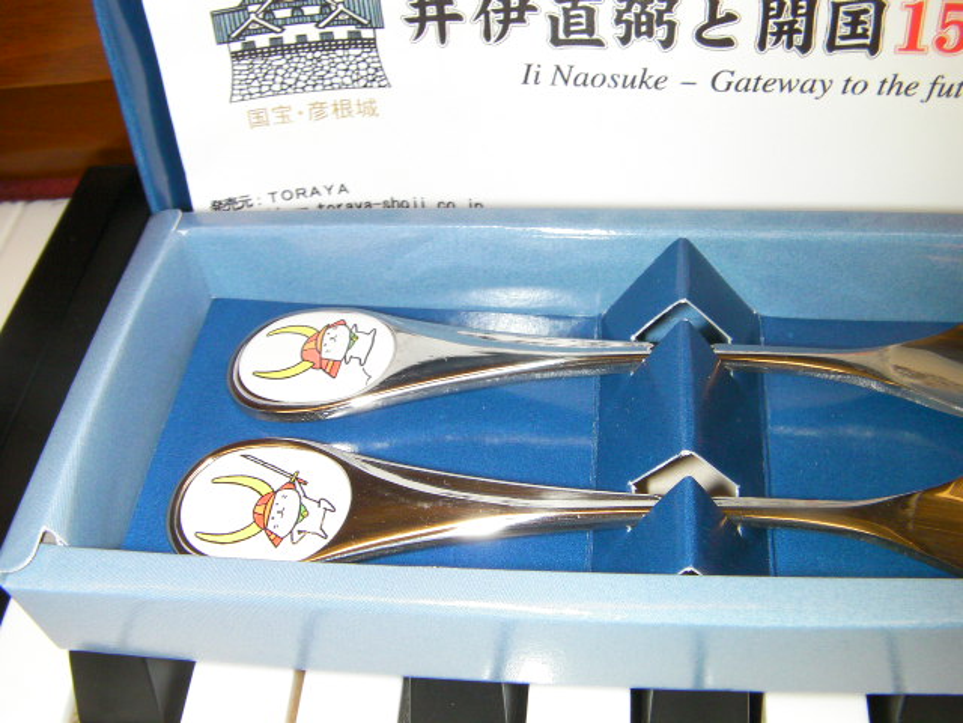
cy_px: 362
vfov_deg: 37.7
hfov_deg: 49.0
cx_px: 482
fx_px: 1057
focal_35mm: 38
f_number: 5.6
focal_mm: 6.8
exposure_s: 1/30
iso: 200
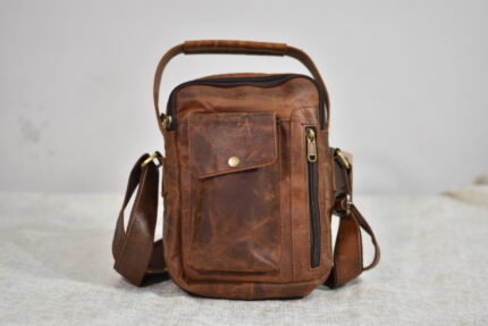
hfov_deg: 27.0
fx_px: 1017
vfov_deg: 18.2
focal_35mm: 75
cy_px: 163
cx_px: 244
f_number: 1.8
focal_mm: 50
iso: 320
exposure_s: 1/80
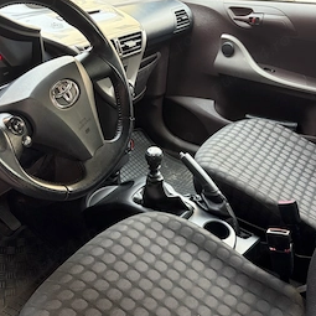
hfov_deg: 45.9
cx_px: 178
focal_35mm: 36
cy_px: 176
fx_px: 372
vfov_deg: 46.0
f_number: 1.6
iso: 320
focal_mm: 5.96
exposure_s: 1/60
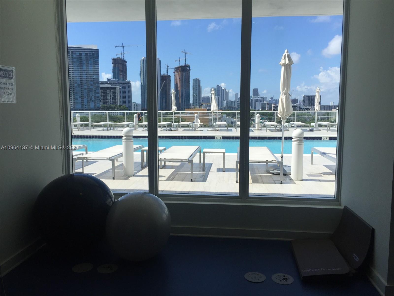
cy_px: 148
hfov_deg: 61.7
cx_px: 197
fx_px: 330
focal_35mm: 29
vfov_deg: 48.2
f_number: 2.2
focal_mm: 4.15
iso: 32
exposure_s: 1/1068
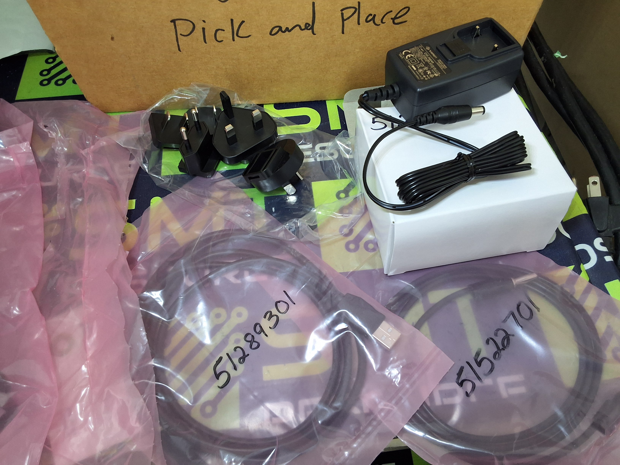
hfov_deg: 63.4
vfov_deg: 49.7
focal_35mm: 28
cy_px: 232
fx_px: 502
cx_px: 310
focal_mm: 2.91
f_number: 1.9
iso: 200
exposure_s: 1/40
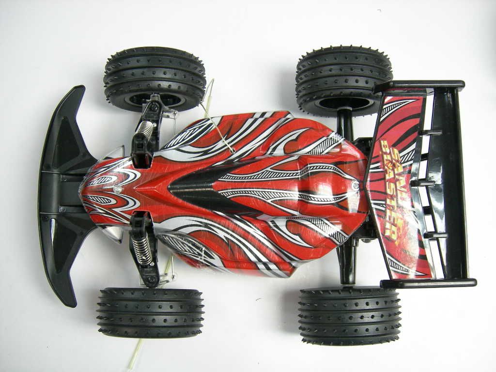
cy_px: 186
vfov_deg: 39.7
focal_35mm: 36
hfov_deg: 51.4
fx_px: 516
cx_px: 248
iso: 200
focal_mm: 7.5
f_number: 2.7
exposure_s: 1/33.6
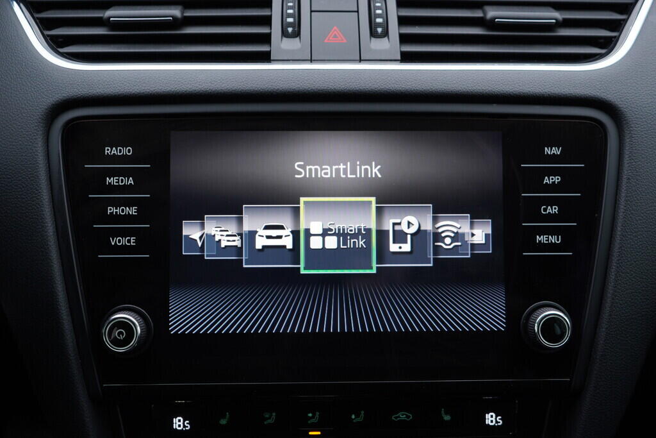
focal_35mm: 36
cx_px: 328
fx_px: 656
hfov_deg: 53.1
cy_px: 219
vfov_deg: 36.9
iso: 125
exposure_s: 1/50
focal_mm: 24
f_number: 3.2
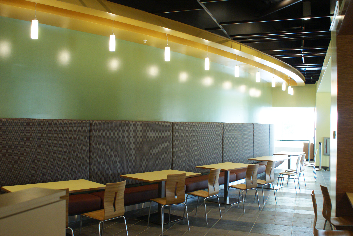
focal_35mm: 36
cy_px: 118
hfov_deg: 53.1
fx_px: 353
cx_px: 176
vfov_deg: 37.0
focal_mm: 24
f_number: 4.5
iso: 400
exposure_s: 1/20
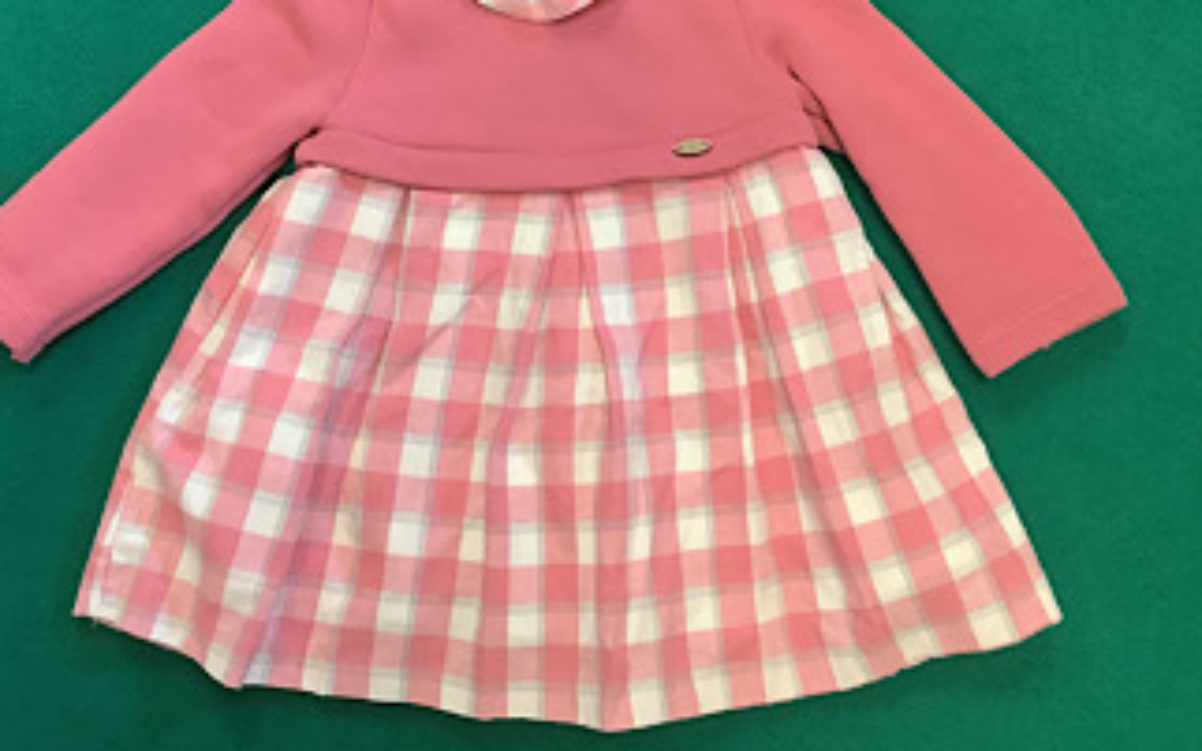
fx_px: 1670
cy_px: 220
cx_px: 528
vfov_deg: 25.1
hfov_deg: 39.5
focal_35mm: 51
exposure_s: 1/50
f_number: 2.4
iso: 80
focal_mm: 3.3
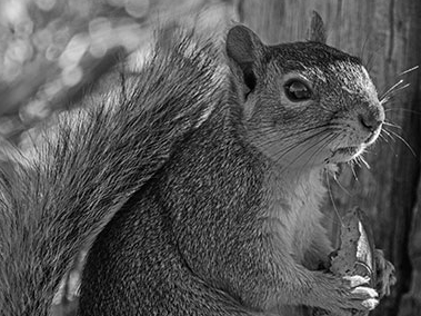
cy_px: 162
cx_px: 166
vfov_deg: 1.1
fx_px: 16948
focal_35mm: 1394
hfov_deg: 1.4
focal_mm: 1100
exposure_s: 1/1000
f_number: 13
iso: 3200
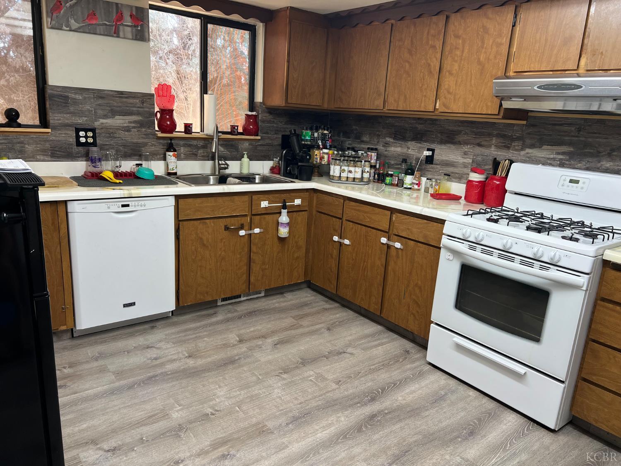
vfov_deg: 53.1
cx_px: 310
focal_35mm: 26
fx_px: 466
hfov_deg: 67.3
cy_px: 233
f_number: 1.5
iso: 80
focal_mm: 5.7
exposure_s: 1/60
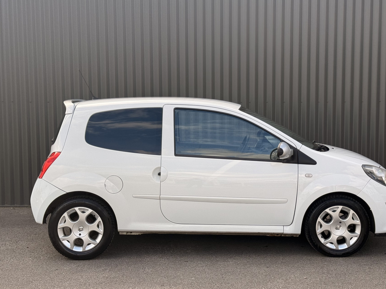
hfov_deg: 33.8
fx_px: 636
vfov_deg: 25.7
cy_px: 156
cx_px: 213
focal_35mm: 57
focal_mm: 6.76
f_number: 1.78
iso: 80
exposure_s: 1/802
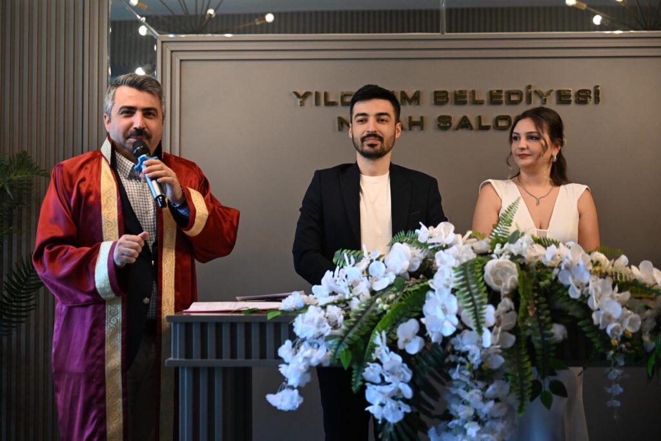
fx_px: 1175
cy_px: 220
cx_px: 330
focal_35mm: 64
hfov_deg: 31.4
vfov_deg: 21.2
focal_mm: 64
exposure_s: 1/200
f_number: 2.8
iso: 2000
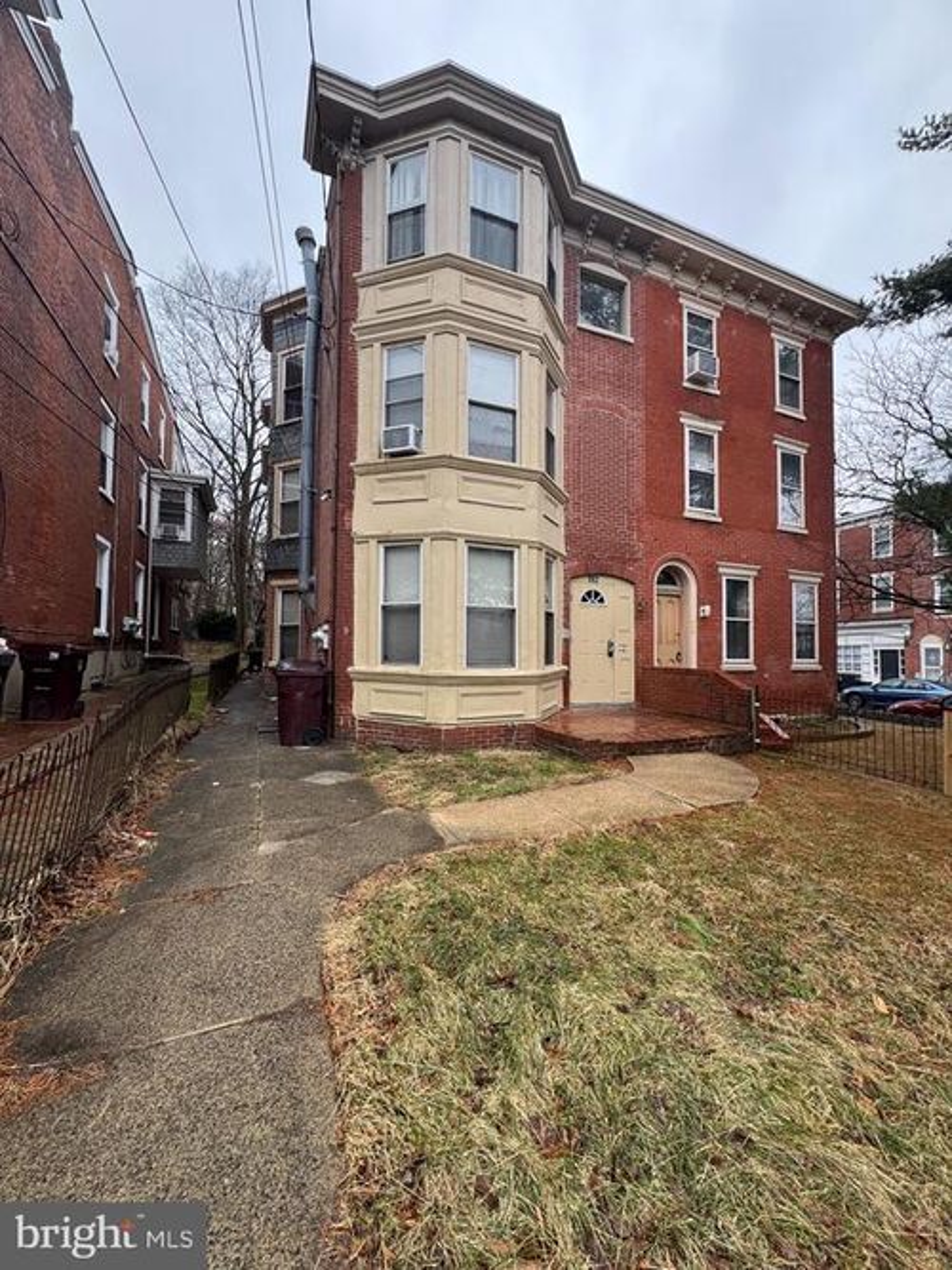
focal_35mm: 14
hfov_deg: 85.7
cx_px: 476
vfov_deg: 102.1
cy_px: 635
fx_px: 514
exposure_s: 1/175
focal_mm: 2.22
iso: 40
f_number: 2.2
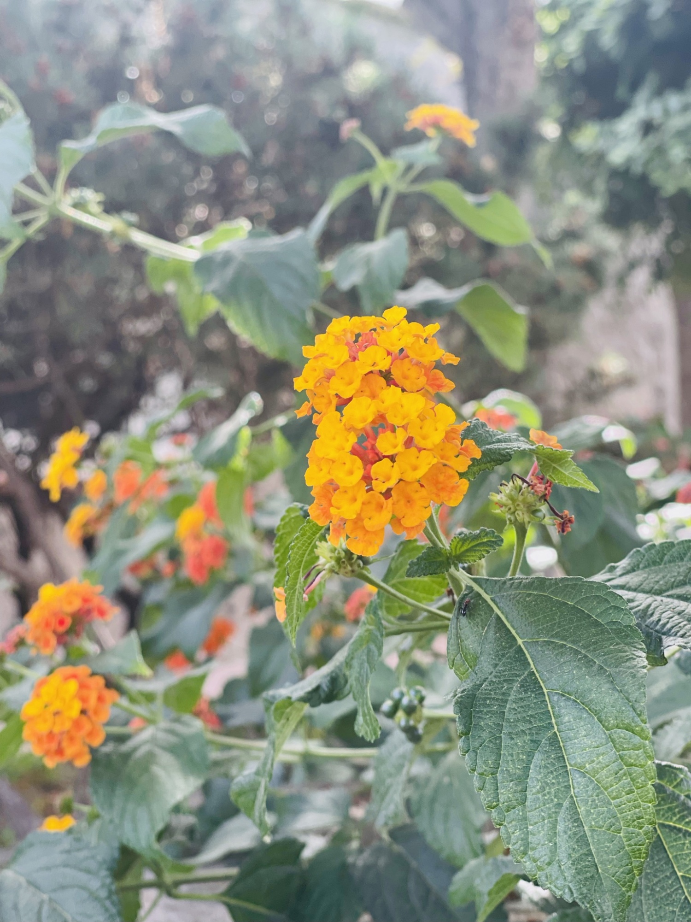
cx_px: 346
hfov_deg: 22.9
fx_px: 1704
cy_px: 461
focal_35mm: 64
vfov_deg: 30.3
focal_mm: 7.5
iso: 64
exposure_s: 1/121
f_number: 2.2
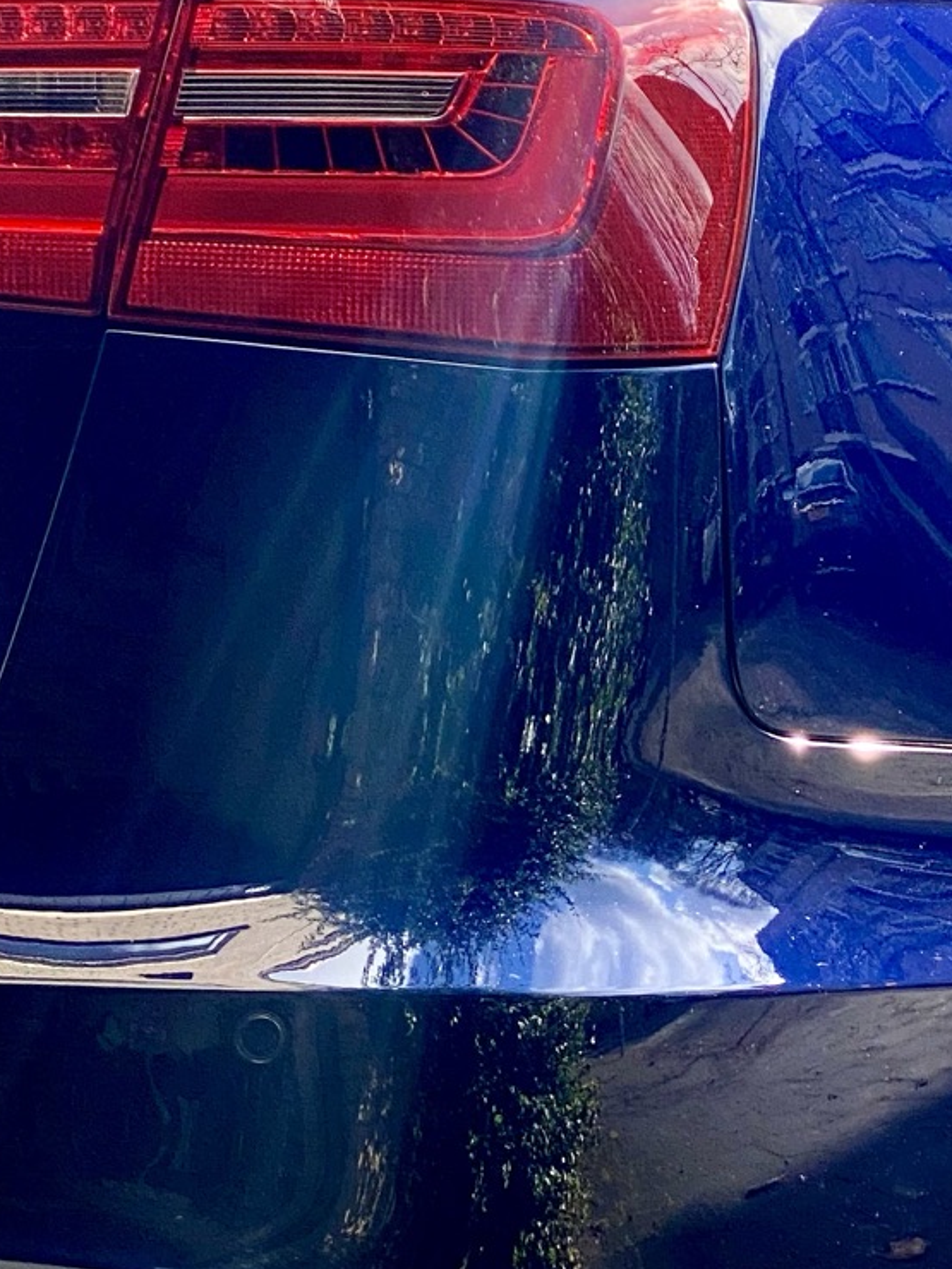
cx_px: 935
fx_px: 5280
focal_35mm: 144
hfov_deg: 10.2
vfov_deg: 13.7
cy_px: 700
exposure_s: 1/358
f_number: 2
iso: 20
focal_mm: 6
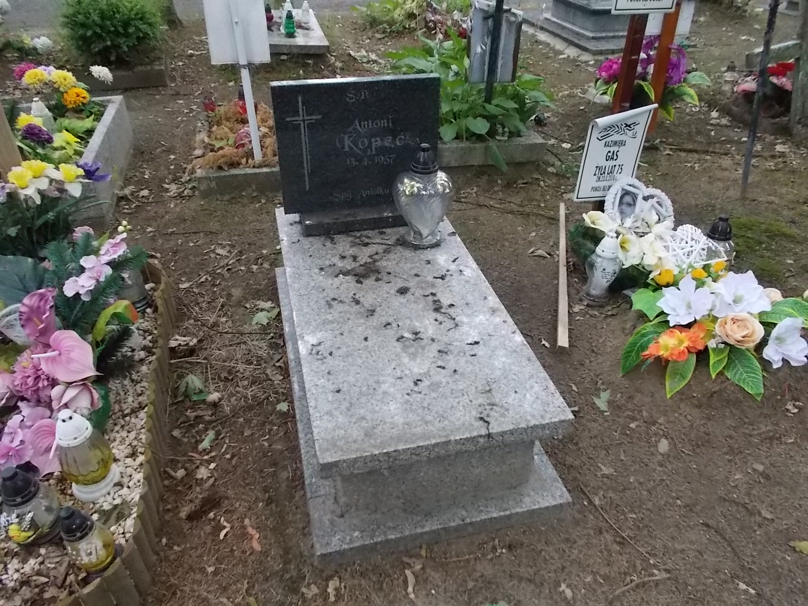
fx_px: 607
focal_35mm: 26
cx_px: 404
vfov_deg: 53.1
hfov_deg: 67.3
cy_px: 303
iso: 400
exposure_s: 1/100
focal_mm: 4.6
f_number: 3.2
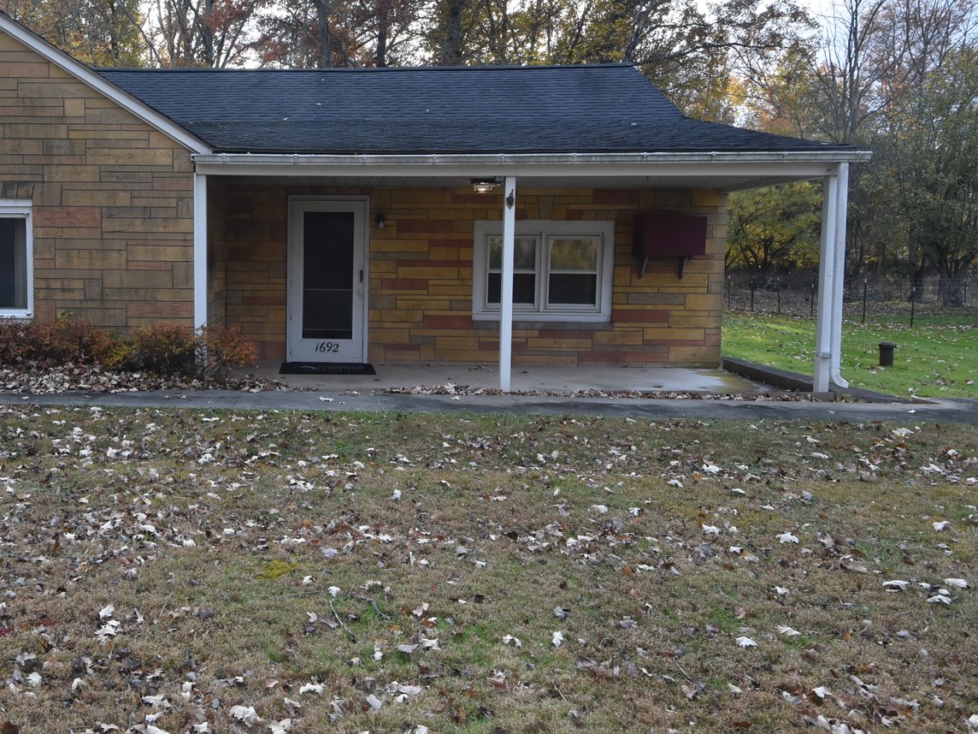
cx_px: 293
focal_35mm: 30
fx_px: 848
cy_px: 320
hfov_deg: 58.0
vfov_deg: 46.7
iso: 800
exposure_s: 1/250
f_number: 8
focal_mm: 14
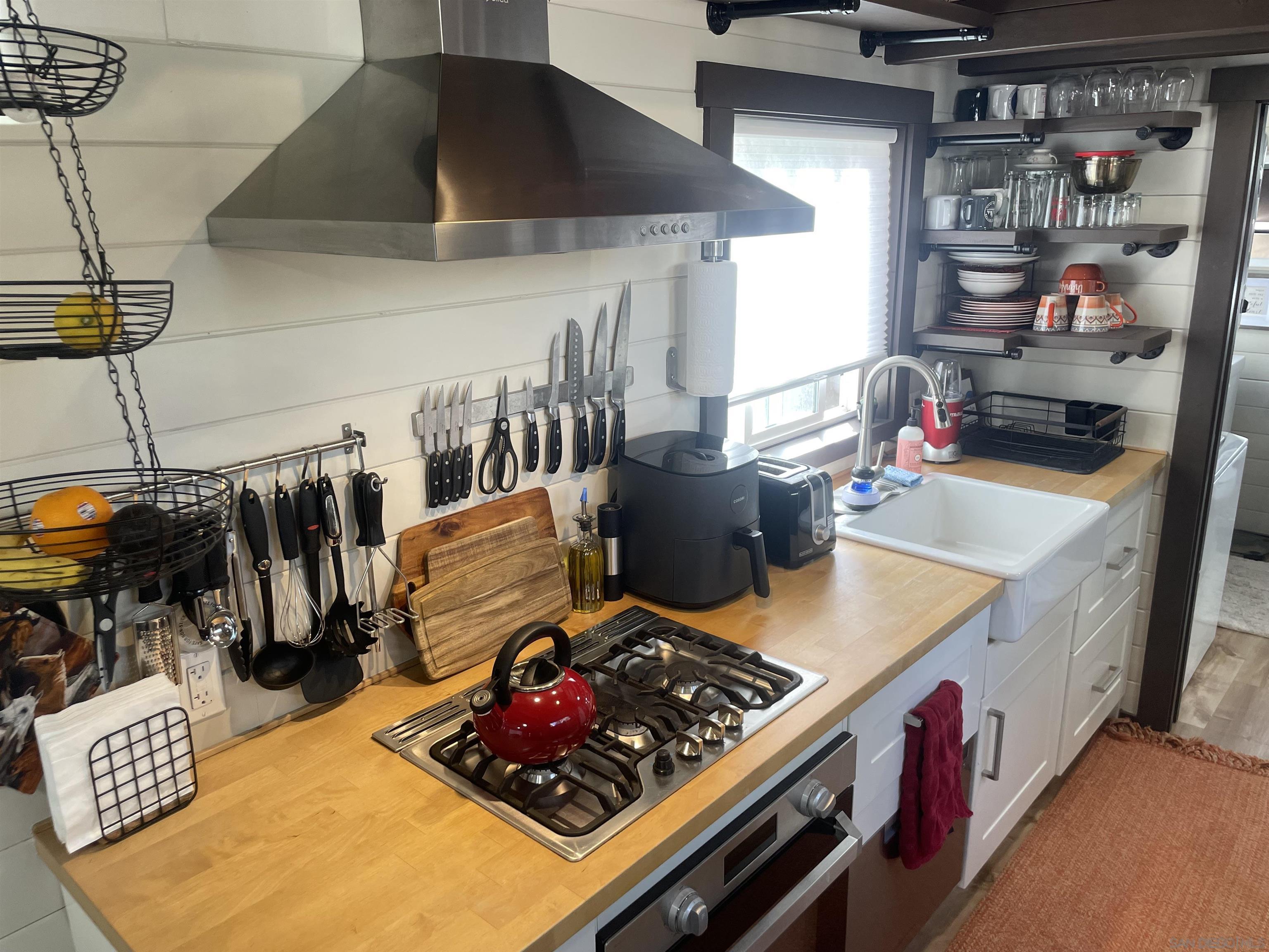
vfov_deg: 53.1
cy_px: 476
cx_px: 634
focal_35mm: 26
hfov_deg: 67.3
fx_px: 953
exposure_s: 1/120
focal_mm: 4.2
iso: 100
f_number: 1.6
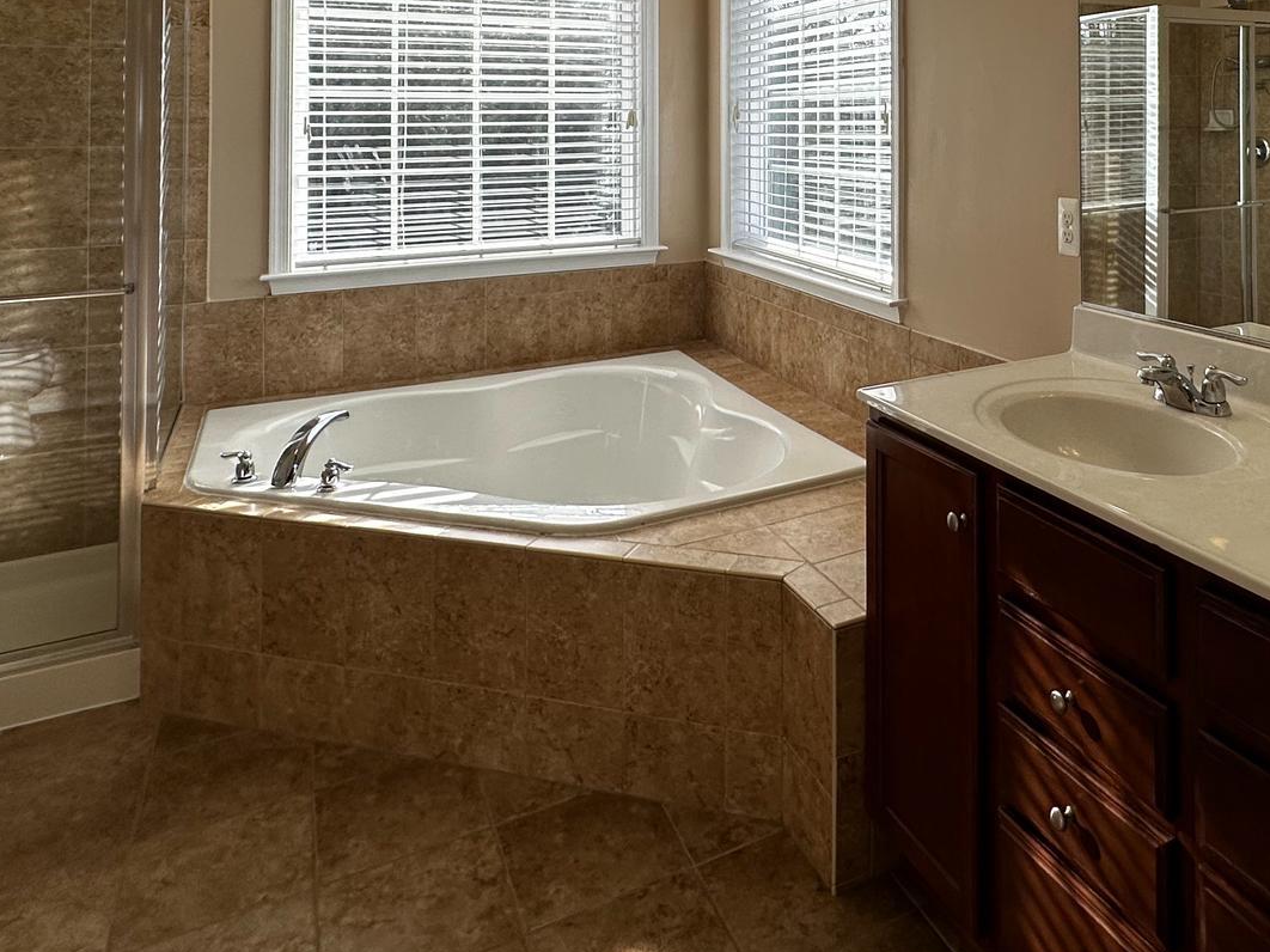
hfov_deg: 62.9
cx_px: 890
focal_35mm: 27
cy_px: 104
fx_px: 990
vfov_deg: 46.6
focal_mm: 2.22
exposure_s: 1/460
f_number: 2.2
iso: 40
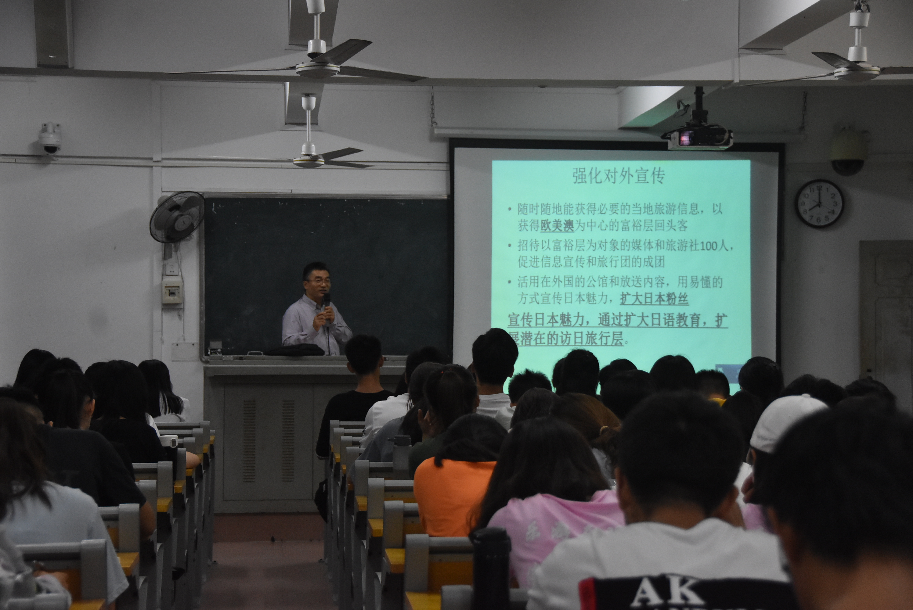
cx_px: 456
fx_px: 2094
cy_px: 305
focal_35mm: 82
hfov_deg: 24.6
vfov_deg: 16.6
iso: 2500
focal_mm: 55
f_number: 4.8
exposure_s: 1/125
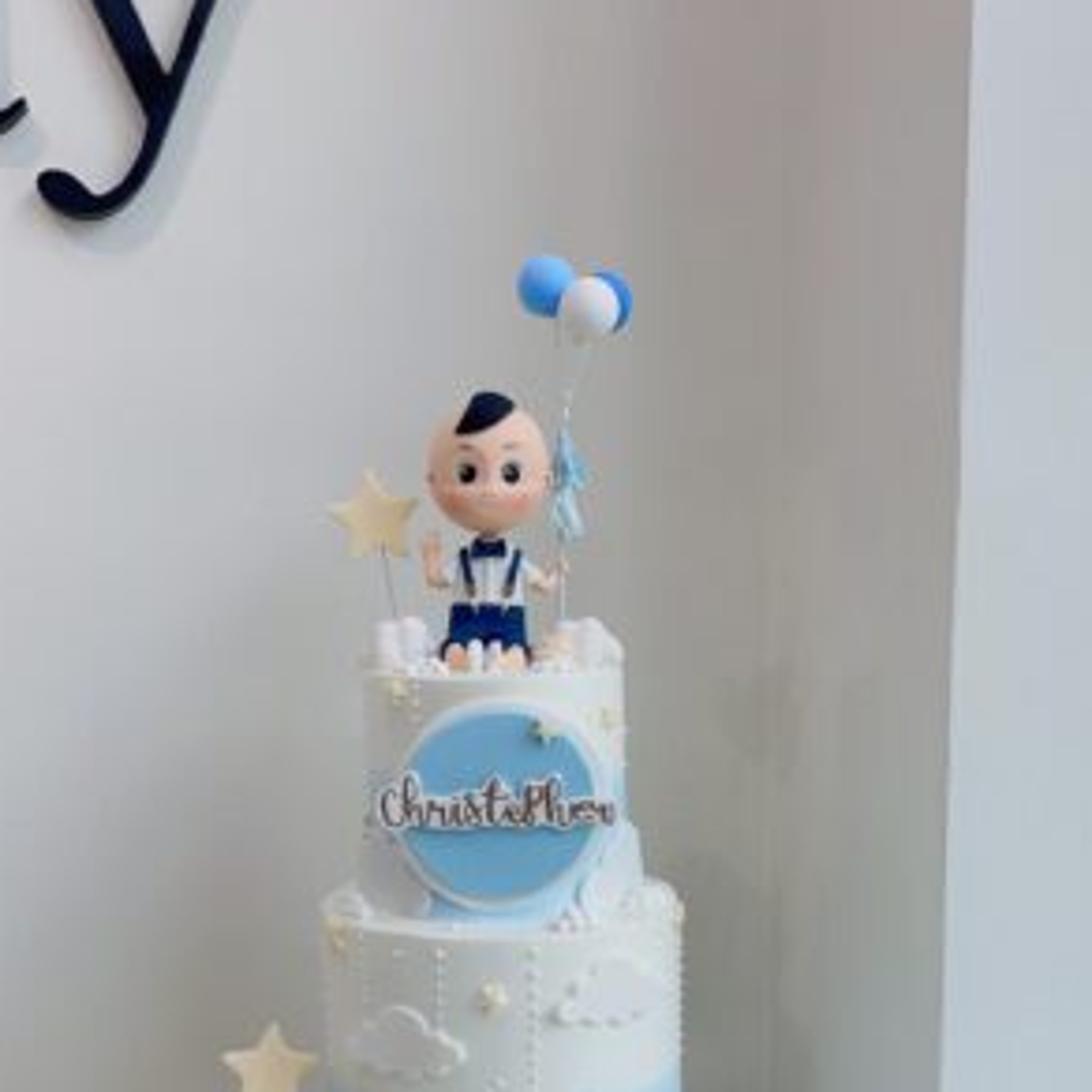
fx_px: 1499
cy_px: 776
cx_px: 482
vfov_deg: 39.3
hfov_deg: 40.0
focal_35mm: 42
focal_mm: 5.1
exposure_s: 1/123
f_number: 1.6
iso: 32
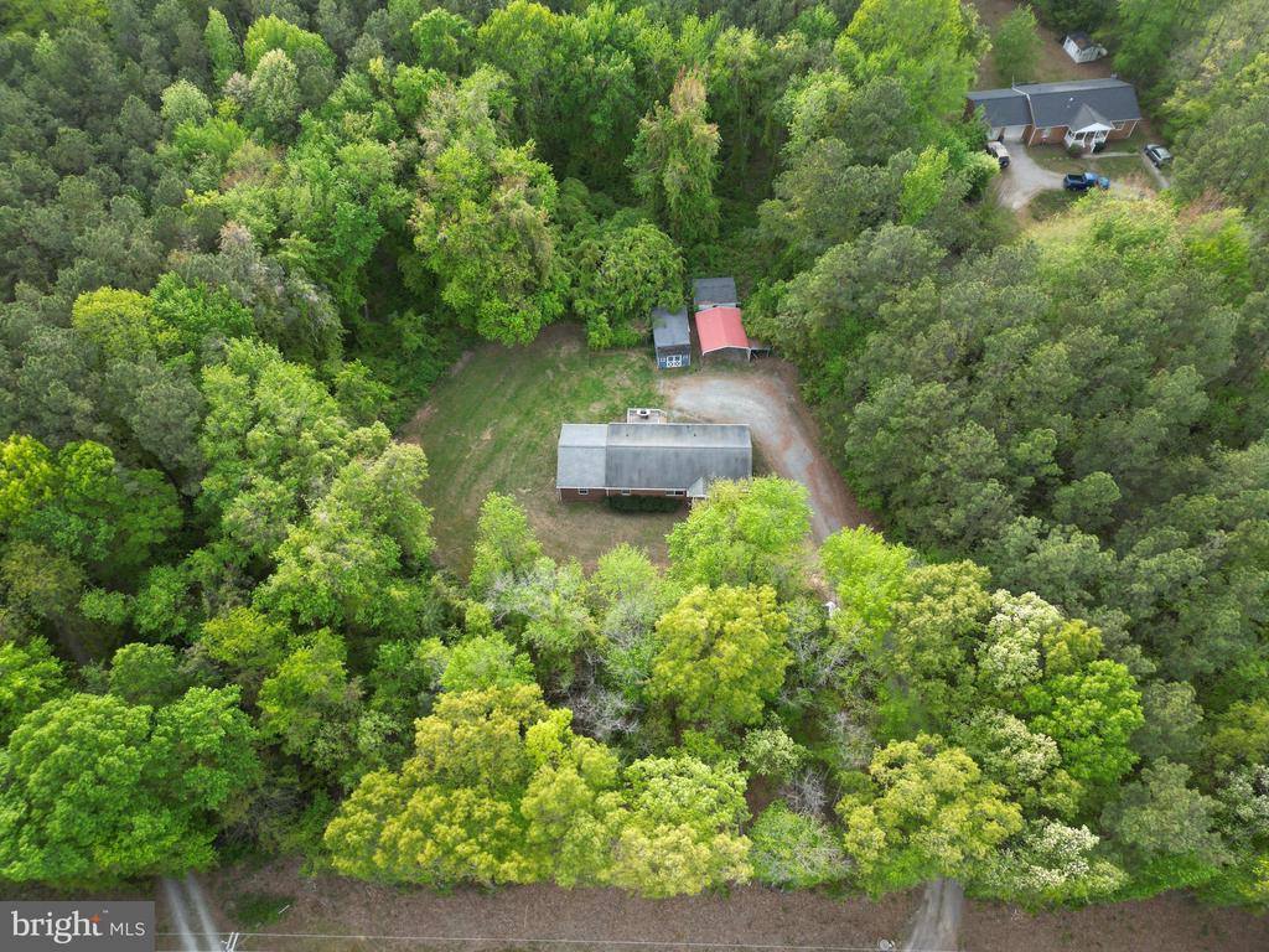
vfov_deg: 56.8
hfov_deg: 71.6
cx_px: 634
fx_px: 880
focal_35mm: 24
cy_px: 476
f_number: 1.7
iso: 100
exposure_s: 1/240
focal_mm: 6.72
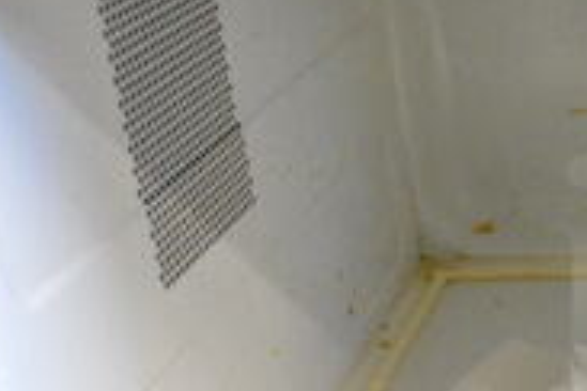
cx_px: 783
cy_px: 301
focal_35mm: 90
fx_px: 1467
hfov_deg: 20.5
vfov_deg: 15.1
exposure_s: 1/125
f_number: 5.6
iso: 6400
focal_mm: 18
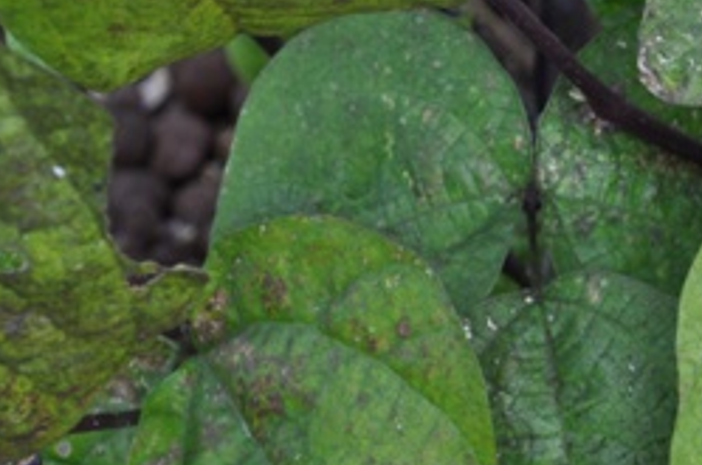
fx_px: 4243
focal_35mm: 218
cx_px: 763
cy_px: 550
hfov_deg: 9.4
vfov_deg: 6.2
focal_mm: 48
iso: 220
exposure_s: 1/60
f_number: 8
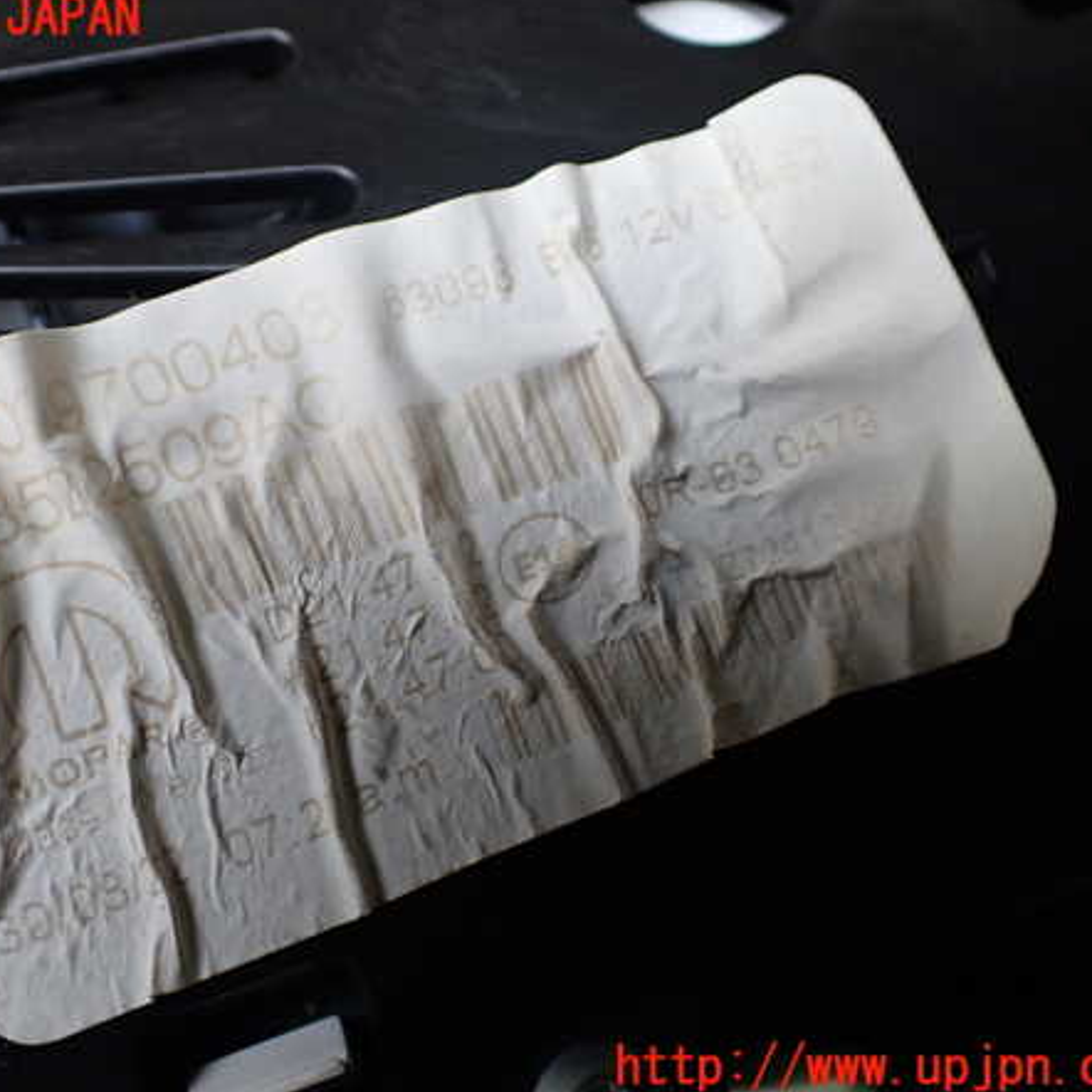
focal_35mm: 36
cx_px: 432
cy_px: 544
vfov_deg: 46.0
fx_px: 1285
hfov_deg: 45.8
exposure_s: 1/125
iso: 320
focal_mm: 5.4
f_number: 2.3
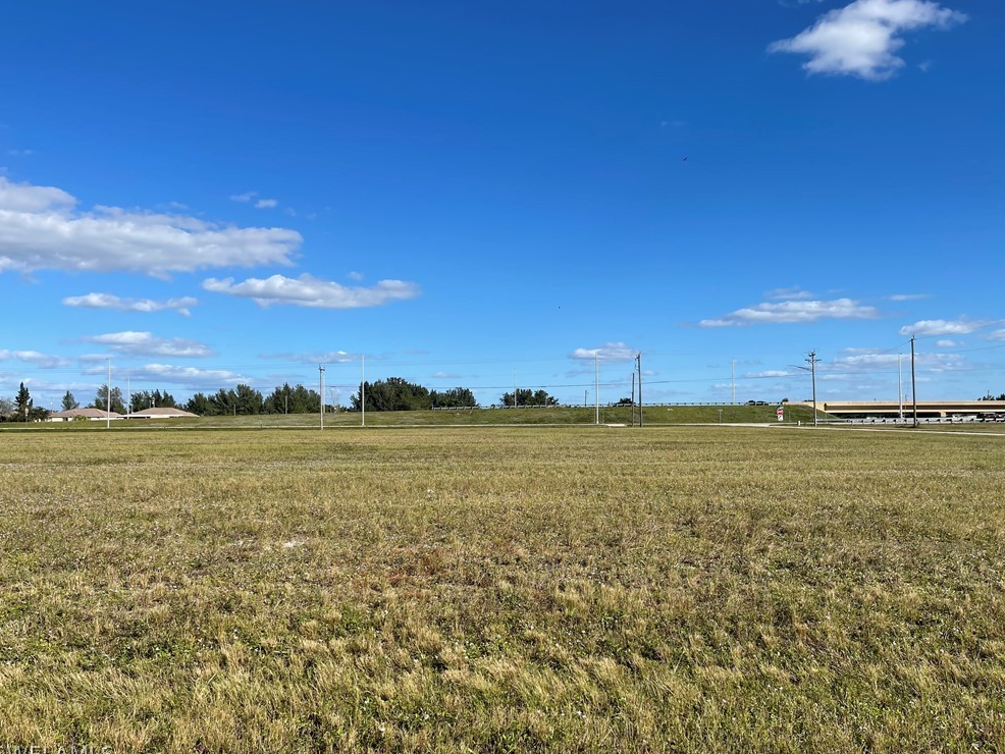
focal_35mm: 27
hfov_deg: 65.3
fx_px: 784
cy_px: 380
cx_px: 509
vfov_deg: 51.4
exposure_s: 1/4902
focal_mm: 5.1
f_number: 1.6
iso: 32
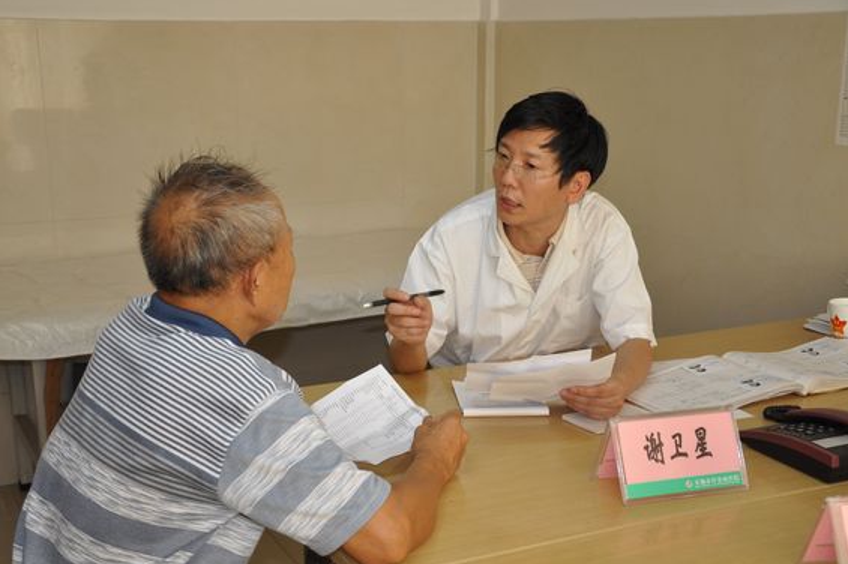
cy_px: 292
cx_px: 401
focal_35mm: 51
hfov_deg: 38.9
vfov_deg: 26.5
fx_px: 1201
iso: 640
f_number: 4.2
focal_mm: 32
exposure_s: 1/160
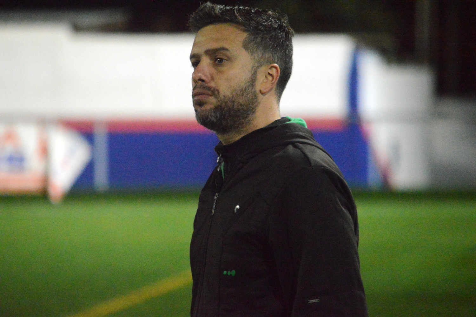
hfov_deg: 6.9
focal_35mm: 300
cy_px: 158
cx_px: 238
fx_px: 3964
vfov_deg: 4.6
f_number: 5
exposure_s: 1/400
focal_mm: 200
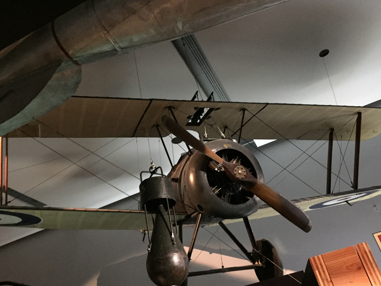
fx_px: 363
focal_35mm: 33
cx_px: 168
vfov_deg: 42.9
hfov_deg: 55.2
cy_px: 153
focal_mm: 4.15
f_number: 2.2
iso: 800
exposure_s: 1/17
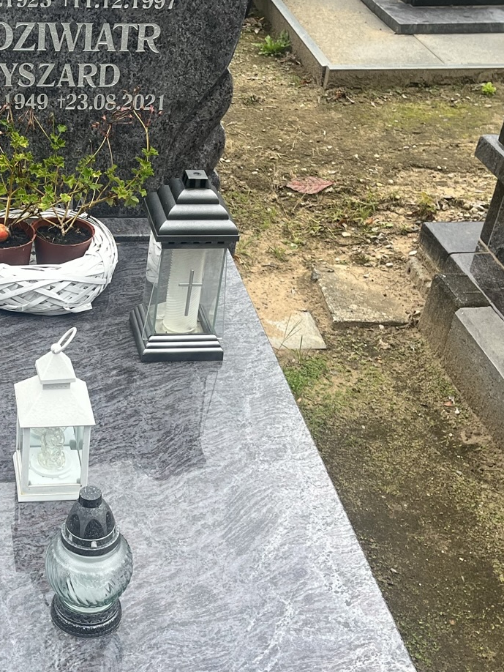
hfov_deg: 24.5
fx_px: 1125
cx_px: 53
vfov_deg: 33.2
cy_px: 378
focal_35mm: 58
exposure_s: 1/680
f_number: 1.6
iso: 50
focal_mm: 5.1
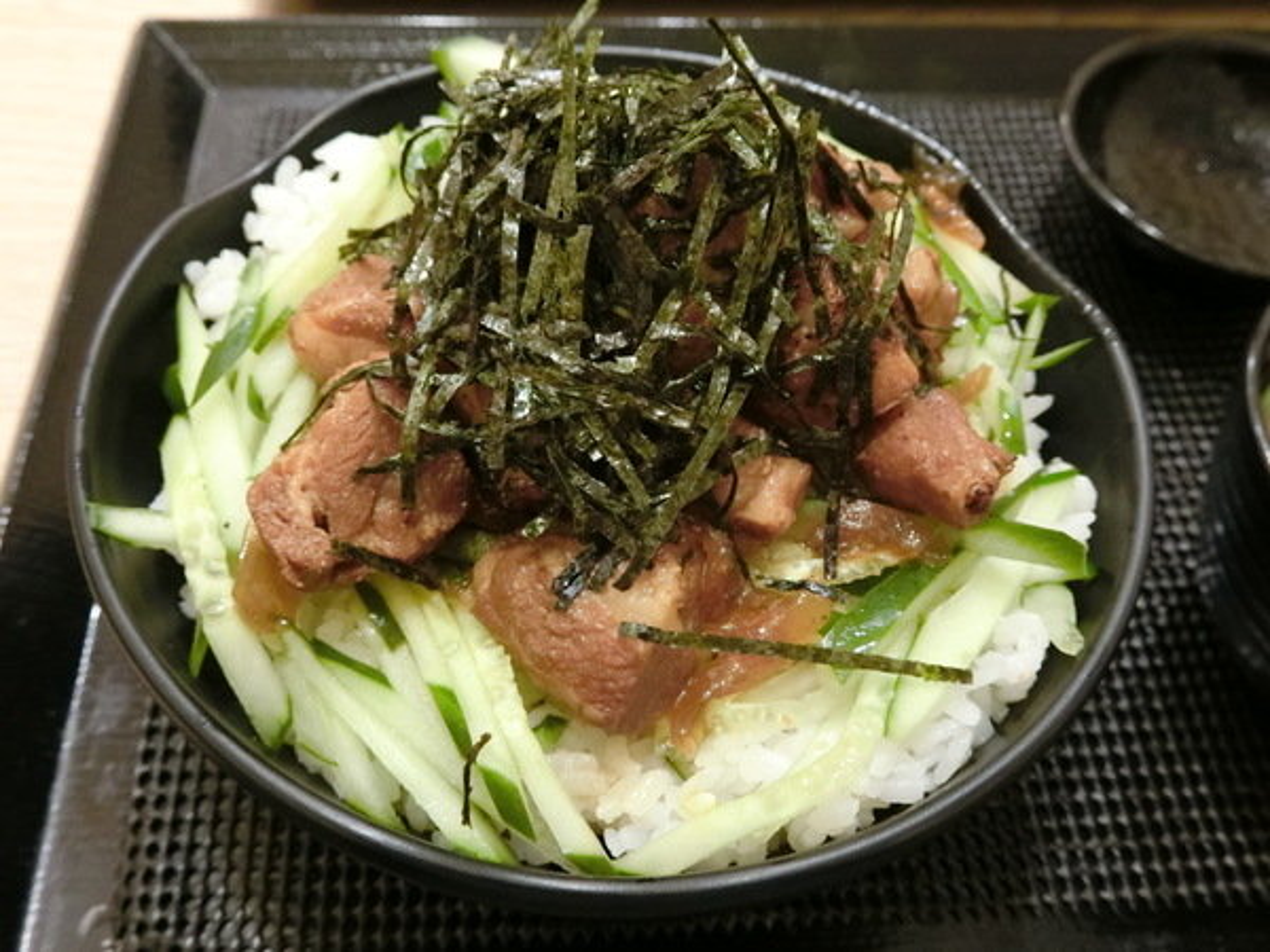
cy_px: 476
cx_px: 635
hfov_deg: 52.6
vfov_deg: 40.7
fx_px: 1284
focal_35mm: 35
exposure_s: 1/30
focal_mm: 7.2
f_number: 3.2
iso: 1000
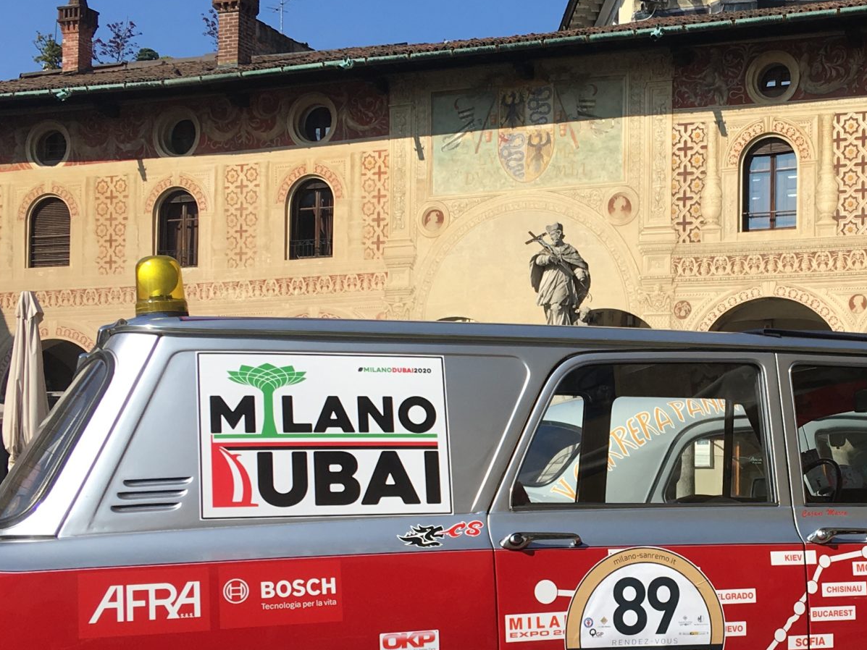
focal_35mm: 62
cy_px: 453
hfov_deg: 30.7
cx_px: 643
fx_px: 1553
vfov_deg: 23.5
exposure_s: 1/1672
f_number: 2.2
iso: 25
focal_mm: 4.15
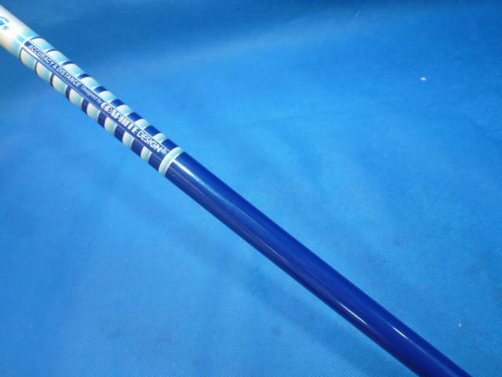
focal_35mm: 27
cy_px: 188
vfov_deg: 51.4
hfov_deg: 65.3
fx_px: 392
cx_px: 251
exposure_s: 1/30
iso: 200
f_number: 2.9
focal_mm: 4.8
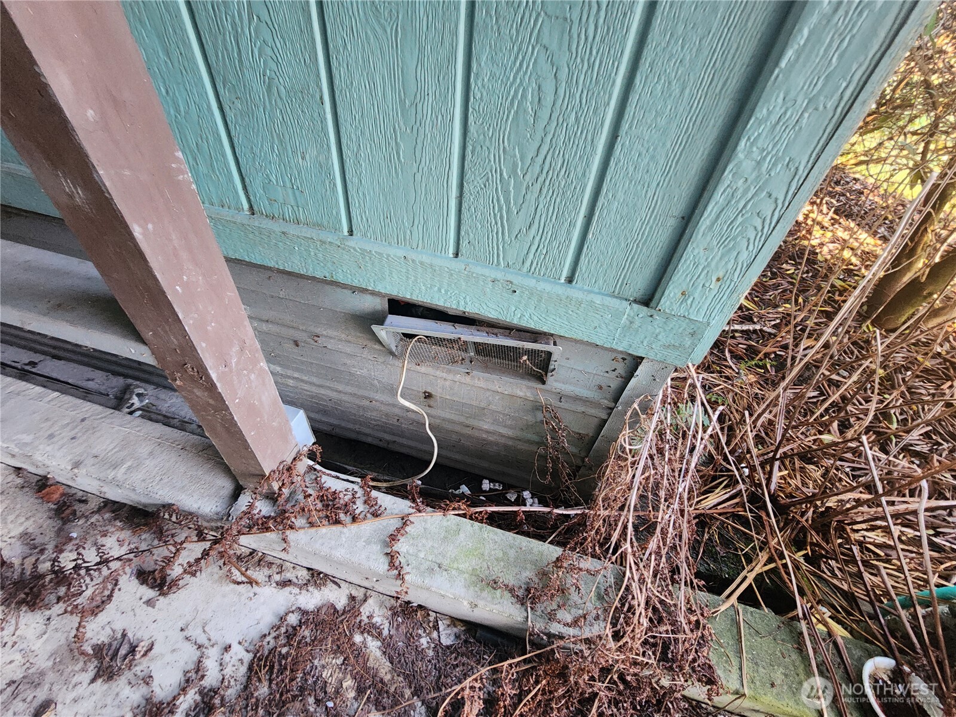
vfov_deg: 89.9
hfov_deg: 106.2
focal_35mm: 13
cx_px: 478
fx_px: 359
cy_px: 358
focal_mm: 2.2
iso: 500
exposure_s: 1/30
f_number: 2.2
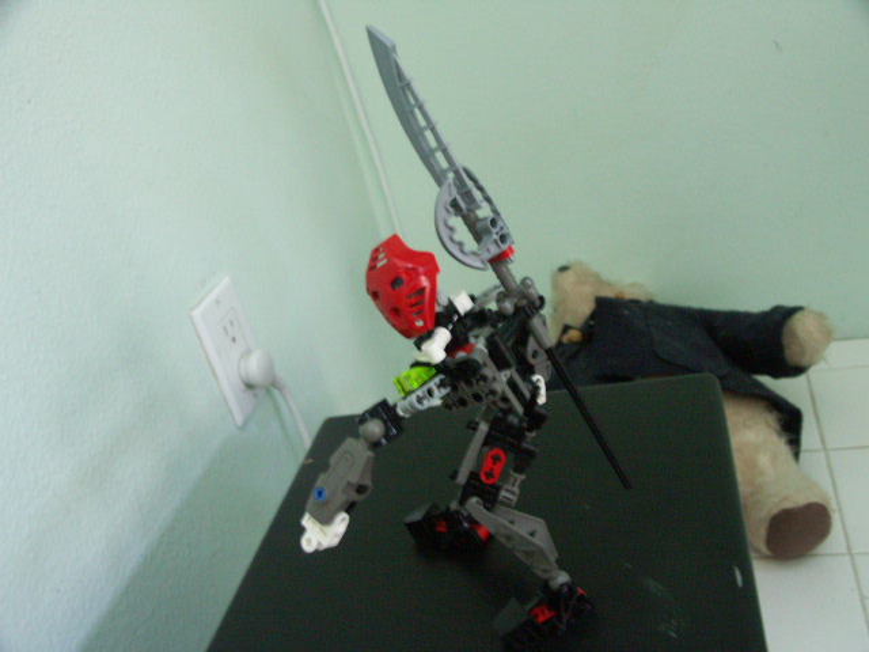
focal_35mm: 32
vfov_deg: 44.2
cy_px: 326
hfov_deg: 56.8
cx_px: 434
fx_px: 803
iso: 200
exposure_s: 1/8
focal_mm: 8.44
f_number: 2.8
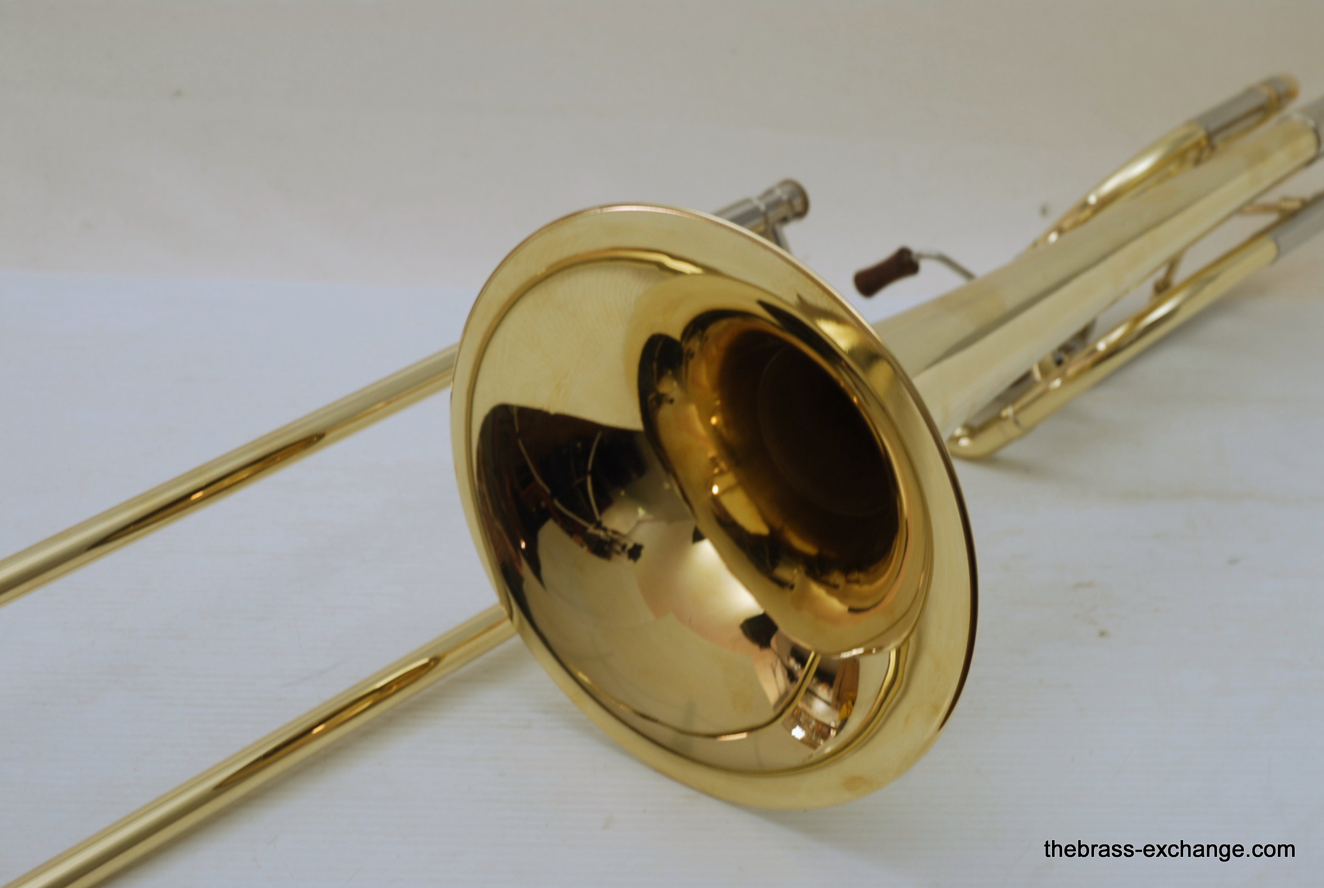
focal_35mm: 78
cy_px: 444
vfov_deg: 17.6
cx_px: 662
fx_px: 2875
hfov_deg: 25.9
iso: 100
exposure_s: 1/2.5
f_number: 8
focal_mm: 52
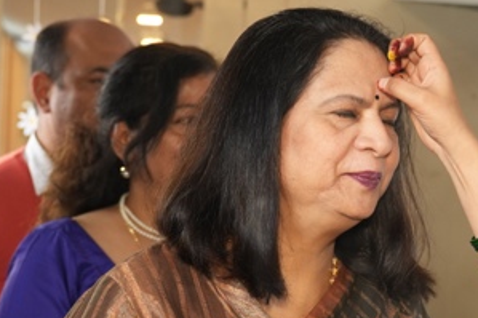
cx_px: 488
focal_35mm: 96
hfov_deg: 20.5
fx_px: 1274
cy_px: 348
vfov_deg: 13.9
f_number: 2.8
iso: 500
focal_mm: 28
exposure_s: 1/80
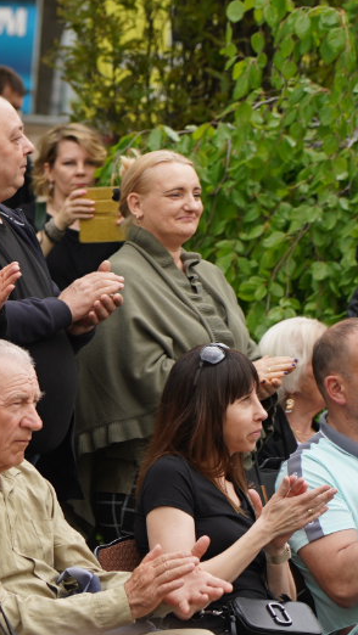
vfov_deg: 7.9
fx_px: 4620
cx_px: -312
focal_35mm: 274
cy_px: 307
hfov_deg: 4.4
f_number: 4
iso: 160
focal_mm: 105
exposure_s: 1/160
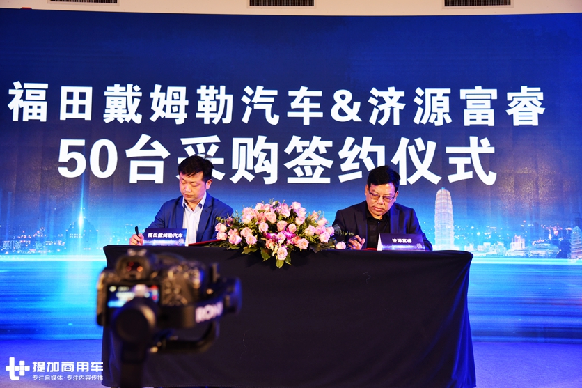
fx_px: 646
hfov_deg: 48.5
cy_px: 194
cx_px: 291
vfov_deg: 33.4
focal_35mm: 40
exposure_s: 1/80
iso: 1600
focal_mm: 40
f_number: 4.5
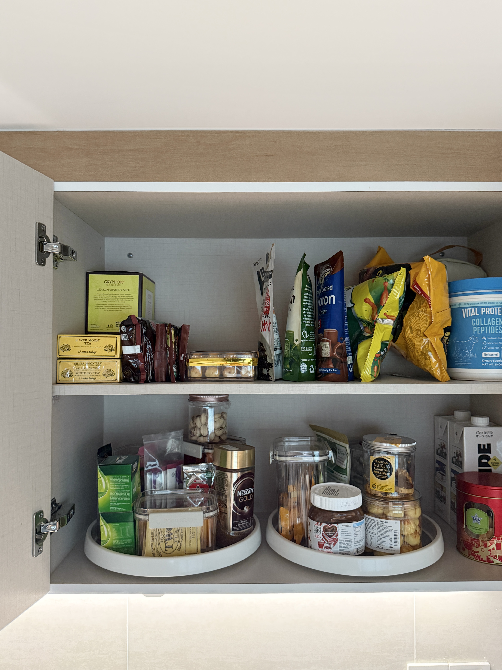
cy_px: 335
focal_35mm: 24
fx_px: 464
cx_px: 251
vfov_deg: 71.6
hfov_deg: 56.8
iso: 640
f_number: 1.78
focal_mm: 6.76
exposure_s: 1/60
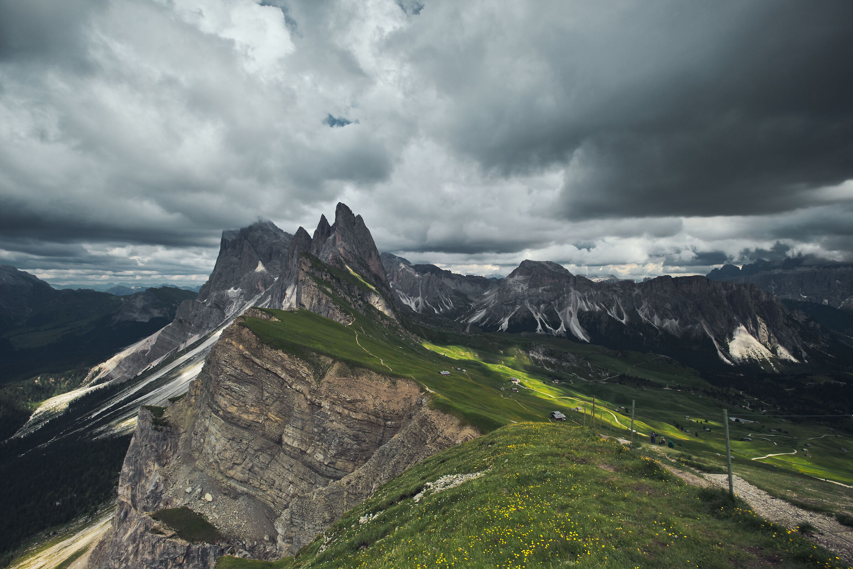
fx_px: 379
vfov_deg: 73.7
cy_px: 284
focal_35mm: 16
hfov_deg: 96.7
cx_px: 426
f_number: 4
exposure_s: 1/250
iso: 200
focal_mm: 10.5
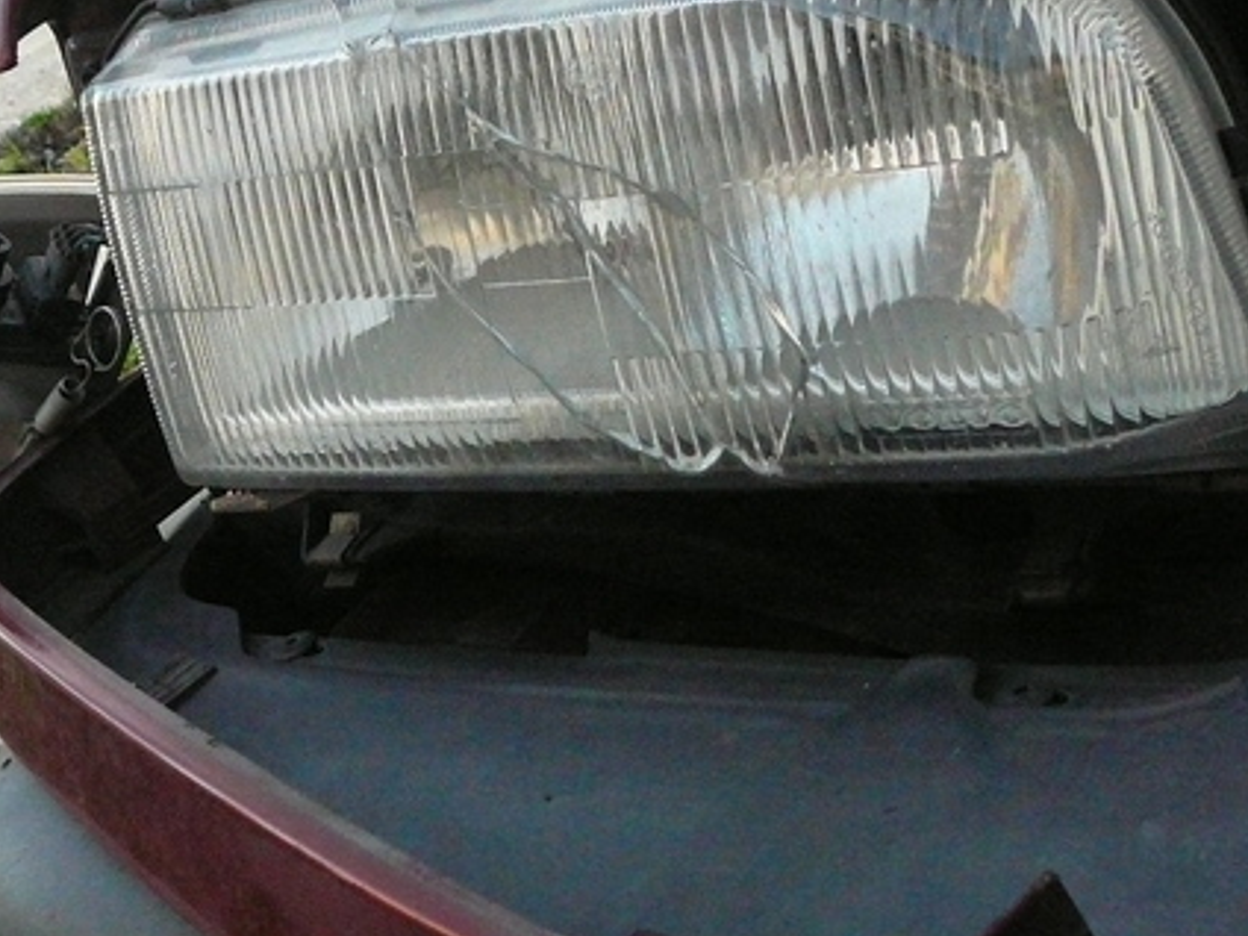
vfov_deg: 22.3
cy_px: 444
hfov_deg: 29.4
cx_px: 609
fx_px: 2379
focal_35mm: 66
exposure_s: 1/200
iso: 400
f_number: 2.8
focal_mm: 5.2
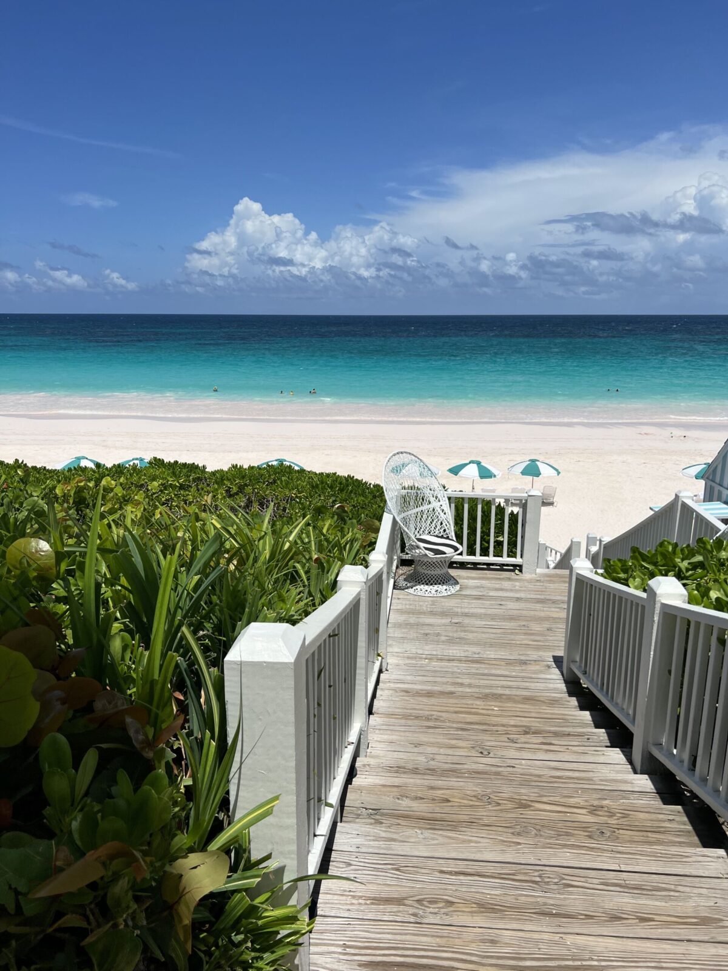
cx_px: 364
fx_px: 729
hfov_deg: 53.1
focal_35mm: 26
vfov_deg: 67.3
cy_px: 486
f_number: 1.5
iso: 50
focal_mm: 5.7
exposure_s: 1/11364
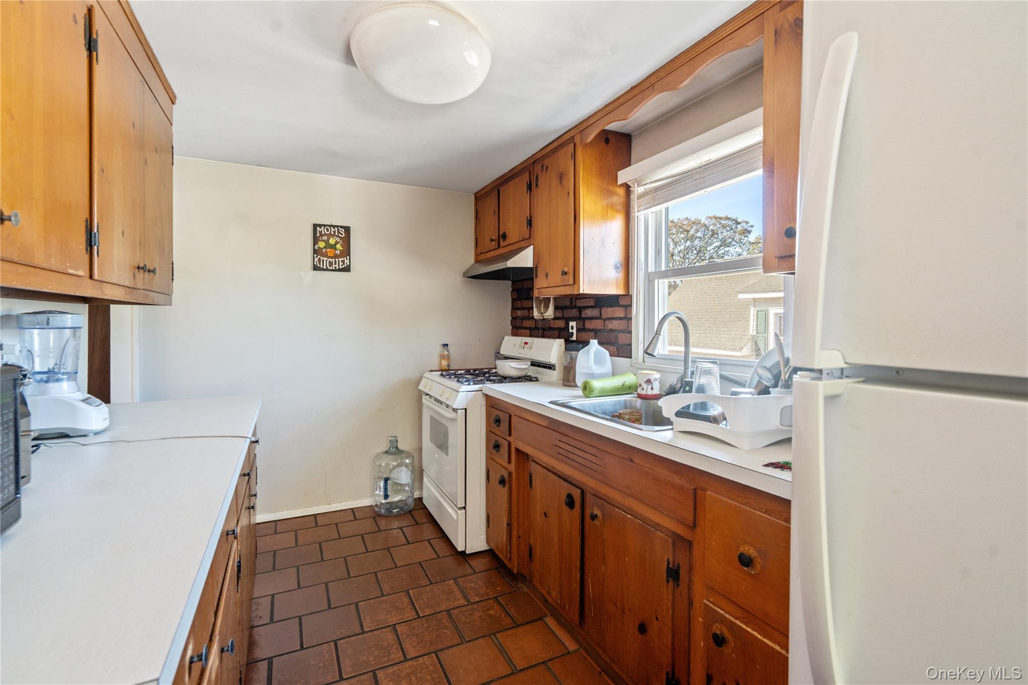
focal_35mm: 16
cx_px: 514
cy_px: 342
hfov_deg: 96.7
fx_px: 457
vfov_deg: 73.7
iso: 320
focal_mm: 16
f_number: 6.3
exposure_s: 1/10
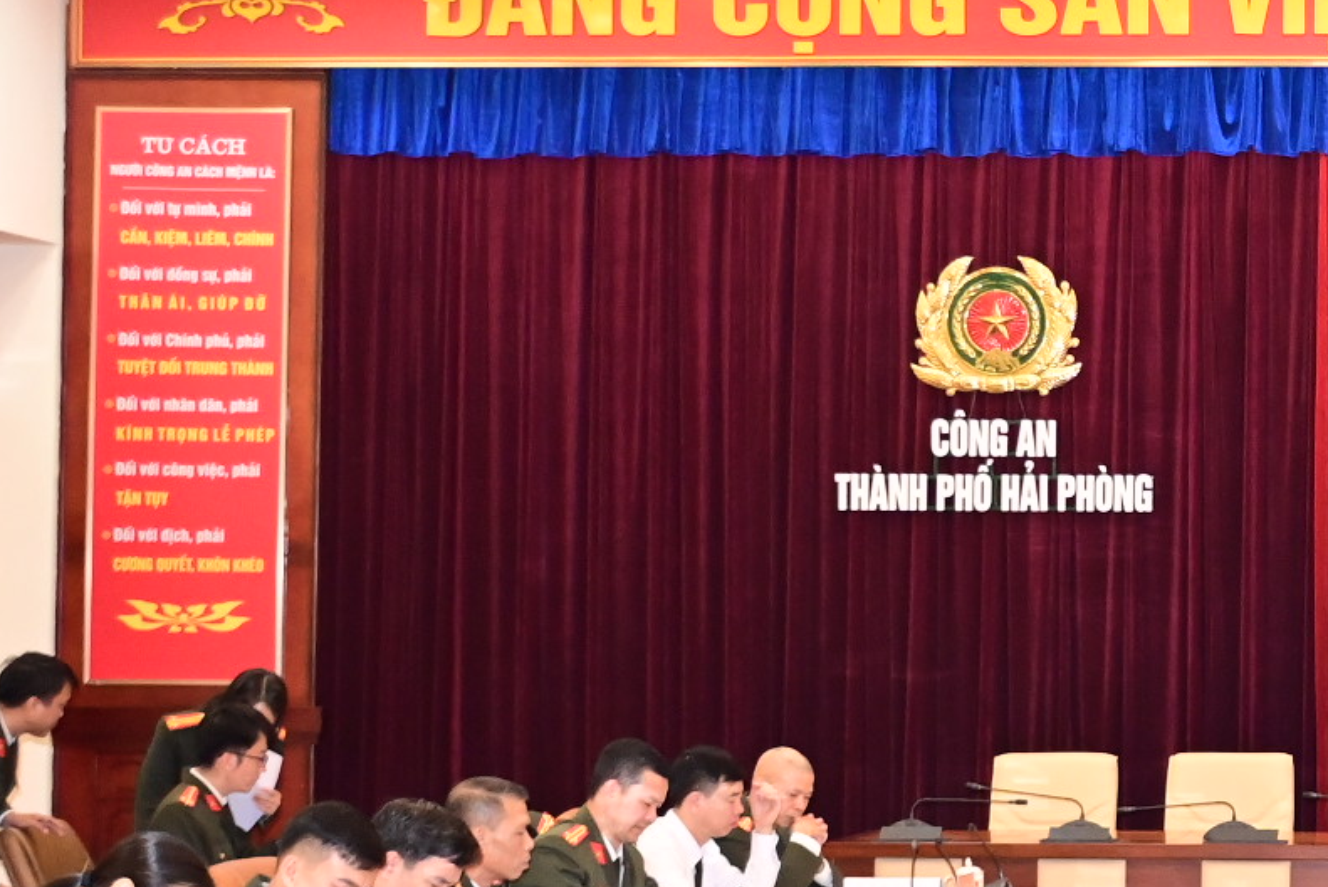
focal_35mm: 97
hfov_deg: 19.7
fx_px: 3579
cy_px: 610
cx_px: 1598
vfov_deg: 14.1
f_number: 3.8
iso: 2500
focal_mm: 26
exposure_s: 1/200
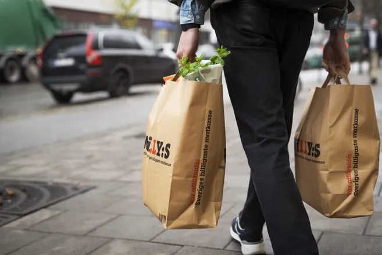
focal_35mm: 50
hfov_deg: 39.6
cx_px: 191
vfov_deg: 27.0
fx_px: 531
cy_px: 128
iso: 800
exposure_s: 1/250
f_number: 2.8
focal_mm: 50
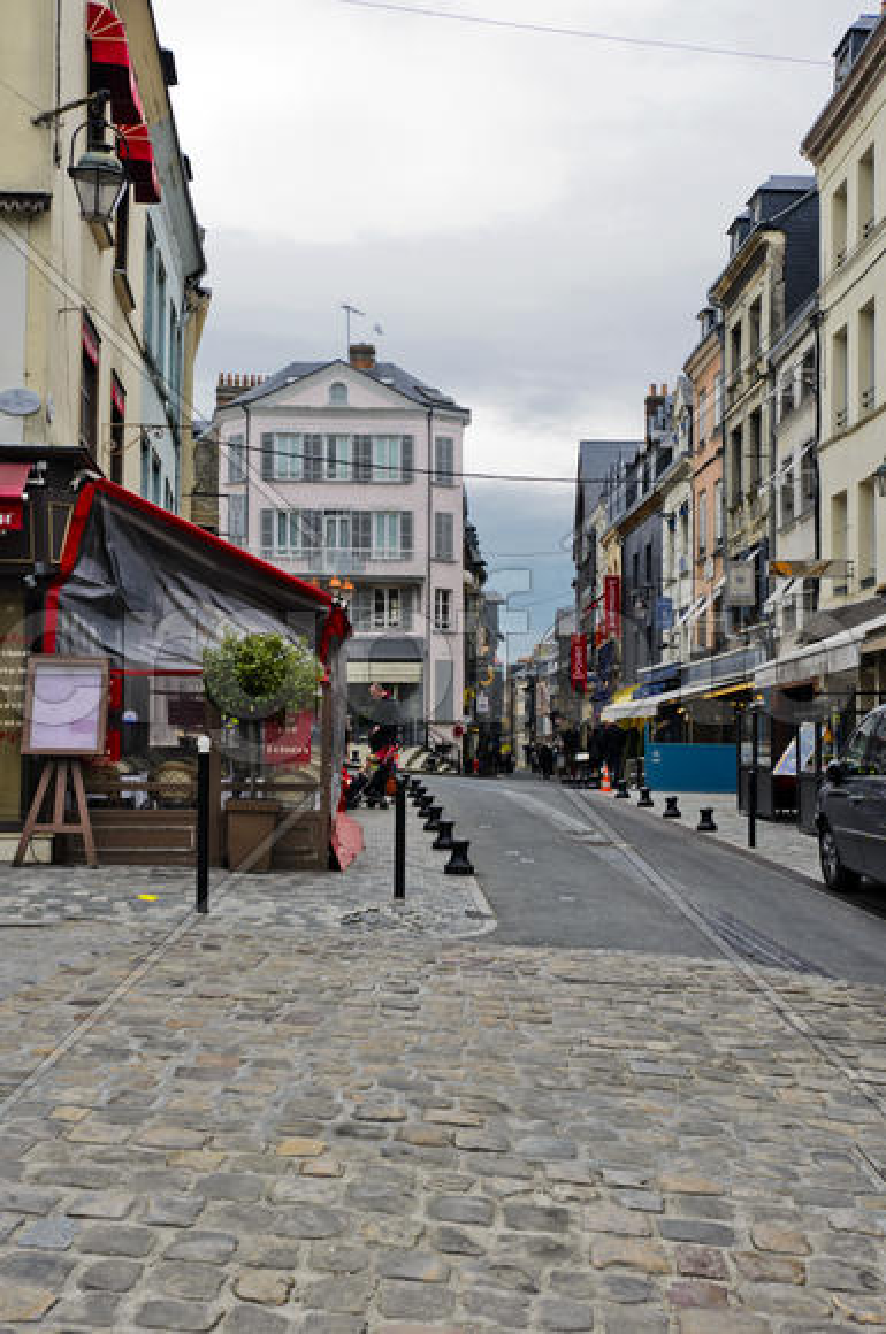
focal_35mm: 42
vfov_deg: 46.5
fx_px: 1555
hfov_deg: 31.8
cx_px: 443
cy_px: 667
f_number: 6.7
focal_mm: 28
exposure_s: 1/180
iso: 100
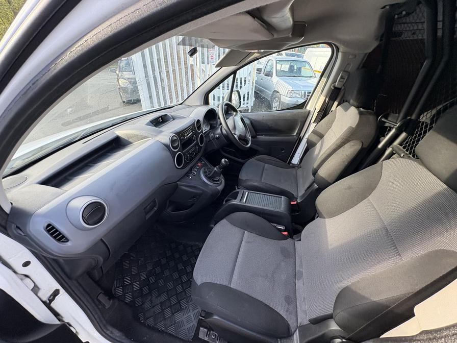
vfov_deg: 85.7
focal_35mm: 14
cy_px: 172
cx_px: 228
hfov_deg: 102.1
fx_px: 185
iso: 200
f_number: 2.2
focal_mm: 2.22
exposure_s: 1/99
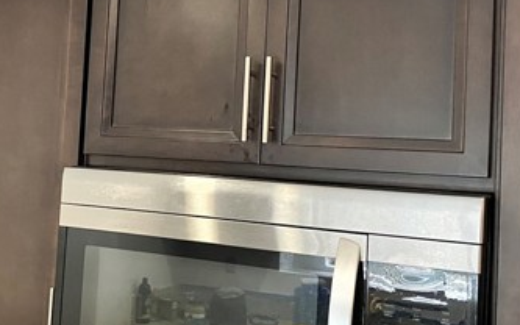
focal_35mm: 57
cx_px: 142
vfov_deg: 22.7
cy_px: 111
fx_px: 808
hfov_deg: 35.1
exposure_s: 1/60
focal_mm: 3.99
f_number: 1.8
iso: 250
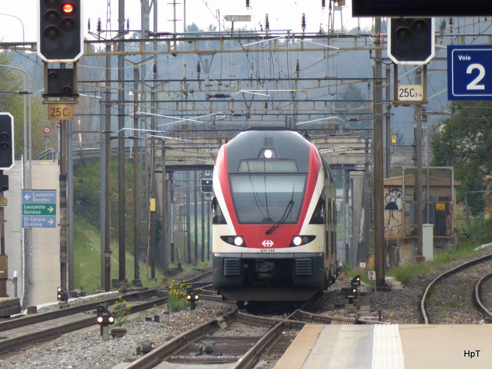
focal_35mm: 753
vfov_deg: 2.0
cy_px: 184
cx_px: 246
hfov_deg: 2.6
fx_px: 10702
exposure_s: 1/250
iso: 500
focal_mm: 121.5
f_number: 6.3
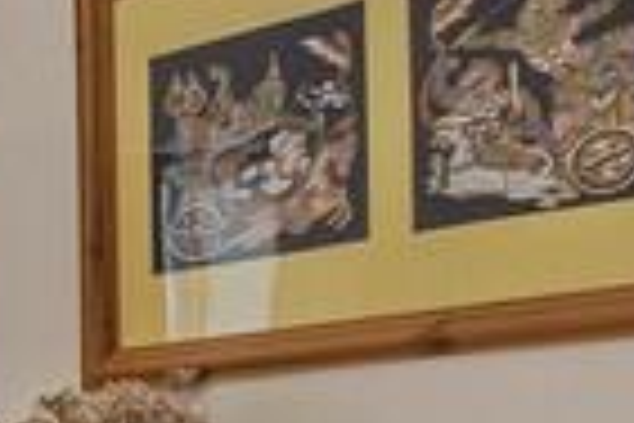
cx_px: -1075
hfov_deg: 12.7
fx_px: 1796
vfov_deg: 12.9
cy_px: 576
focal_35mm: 102
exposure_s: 1/30
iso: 400
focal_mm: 14
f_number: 7.1
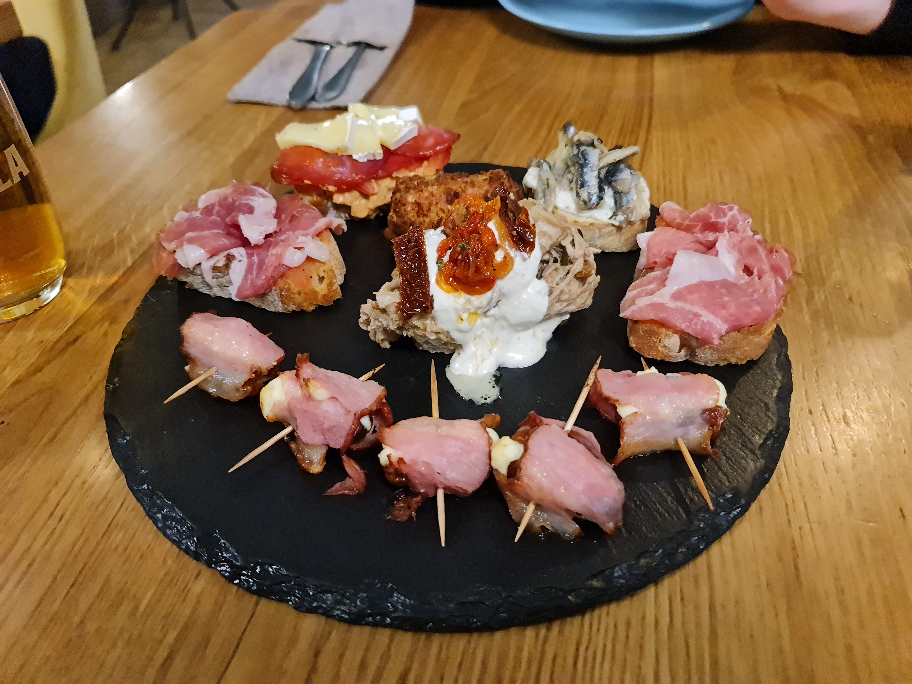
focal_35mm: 25
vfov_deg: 54.9
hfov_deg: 69.4
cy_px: 342
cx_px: 456
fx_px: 659
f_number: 1.8
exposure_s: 1/33
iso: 640
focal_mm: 7
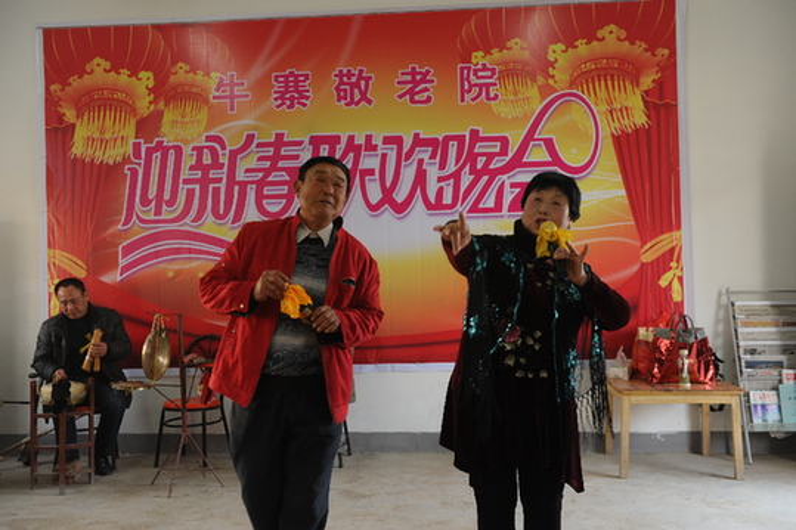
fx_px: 796
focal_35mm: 36
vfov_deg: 36.9
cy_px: 265
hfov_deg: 53.1
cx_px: 398
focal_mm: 36
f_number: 4.5
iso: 800
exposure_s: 1/40
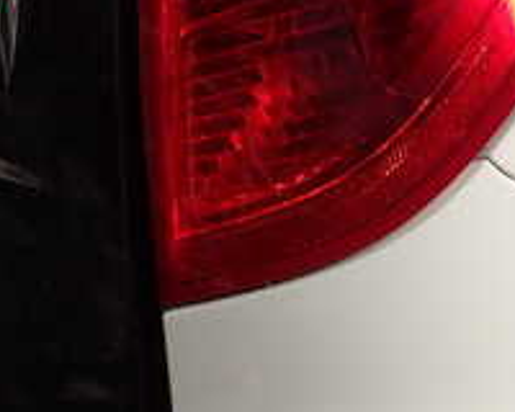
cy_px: 530
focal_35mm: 88
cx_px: 294
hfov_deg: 21.7
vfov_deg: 16.5
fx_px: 1341
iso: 100
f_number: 9
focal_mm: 5.4
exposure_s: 1/250
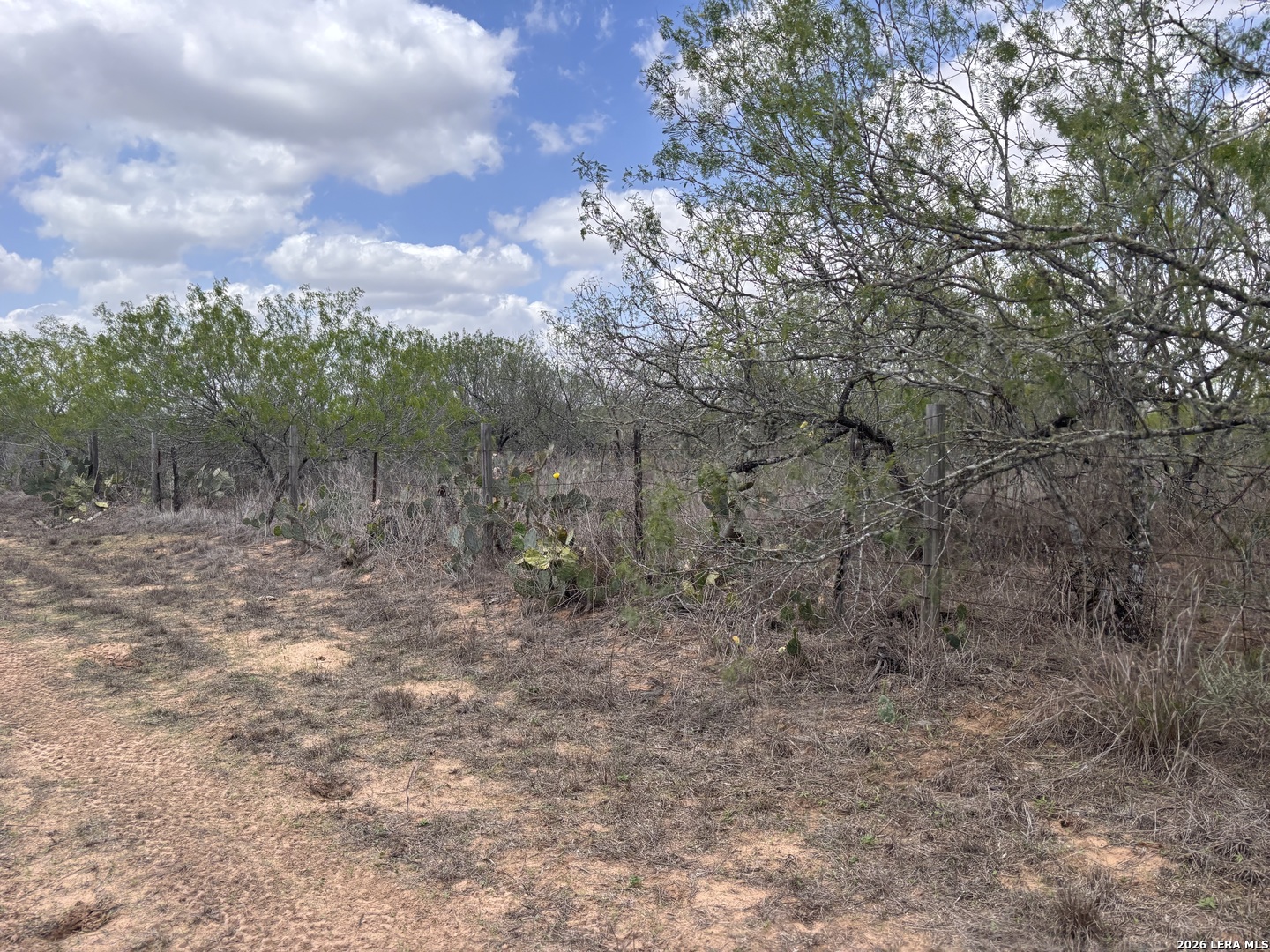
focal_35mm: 26
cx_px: 635
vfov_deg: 53.1
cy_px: 476
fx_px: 954
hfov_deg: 67.3
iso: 50
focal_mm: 5.96
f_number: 1.6
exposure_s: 1/2933
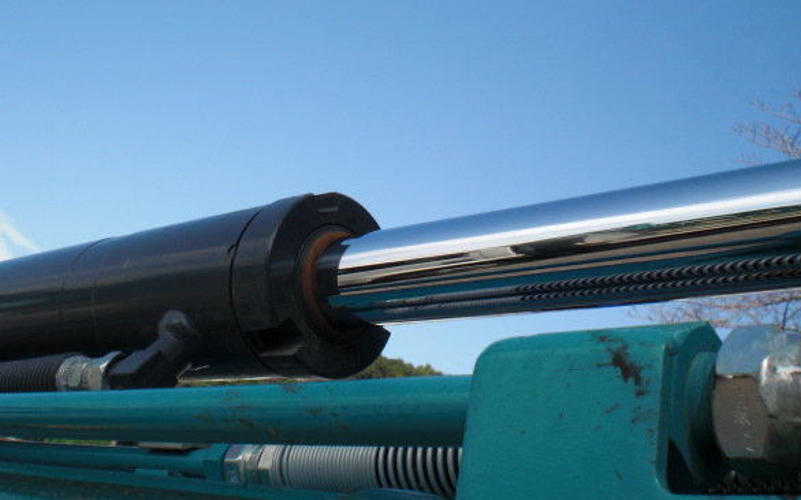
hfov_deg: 45.2
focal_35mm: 44
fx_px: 960
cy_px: 232
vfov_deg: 29.2
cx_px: 372
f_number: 5.6
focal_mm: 6.3
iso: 64
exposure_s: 1/250
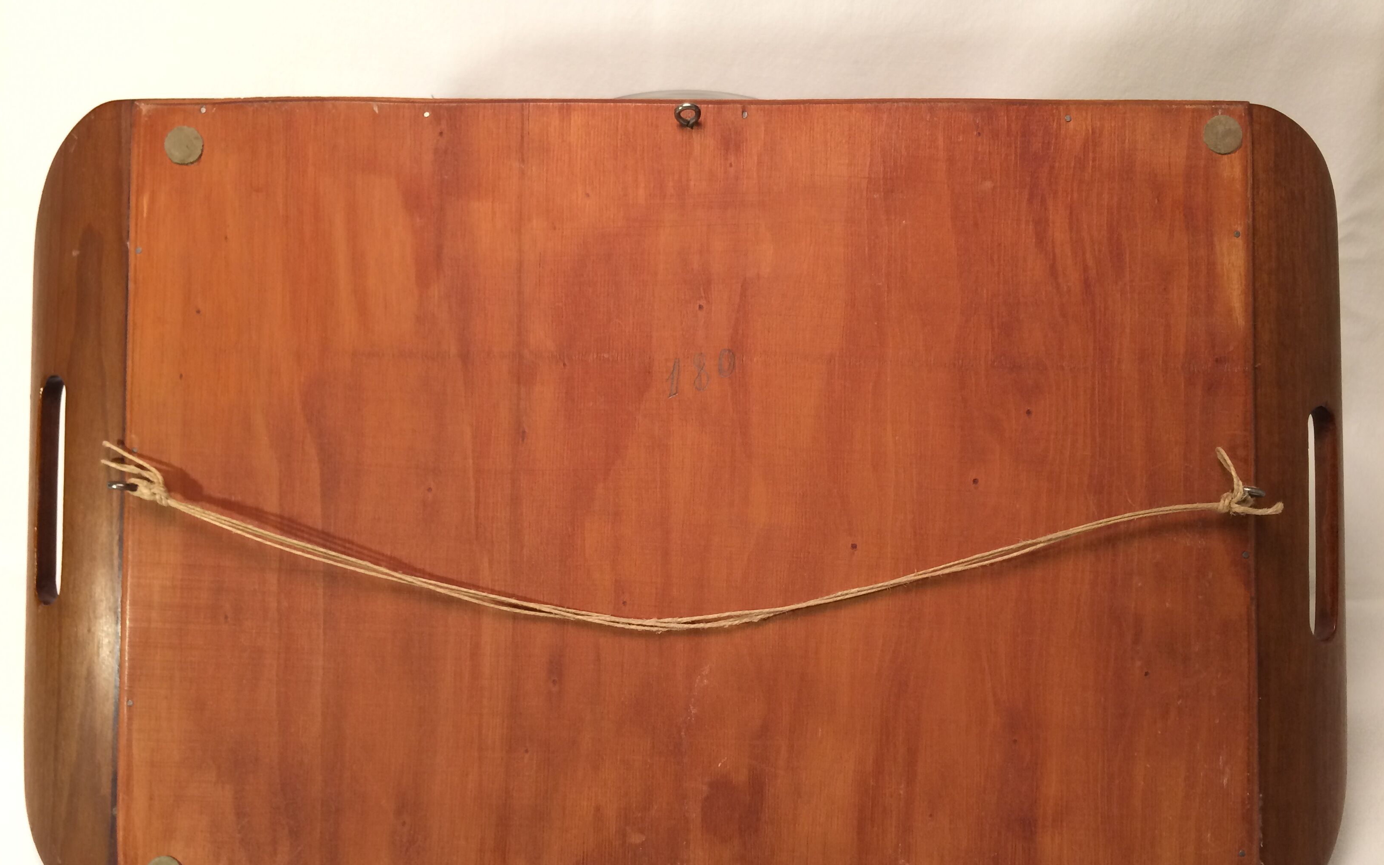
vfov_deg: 40.5
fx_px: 1169
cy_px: 499
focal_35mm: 31
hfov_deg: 61.2
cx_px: 693
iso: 125
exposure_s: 1/33
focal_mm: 4.15
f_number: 2.2
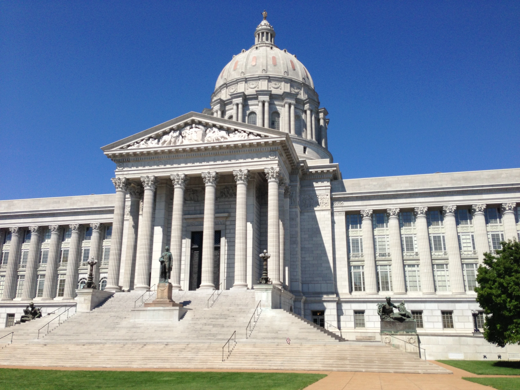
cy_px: 195
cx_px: 260
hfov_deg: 55.4
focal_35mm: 33
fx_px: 496
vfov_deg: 42.9
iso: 50
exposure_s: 1/2262
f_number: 2.4
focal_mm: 4.13
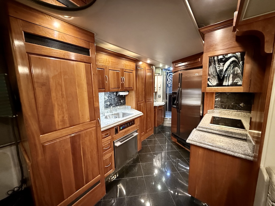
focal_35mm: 14
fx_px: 111
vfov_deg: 85.7
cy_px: 103
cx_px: 138
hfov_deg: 102.1
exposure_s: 1/40
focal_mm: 2.22
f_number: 2.2
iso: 1000
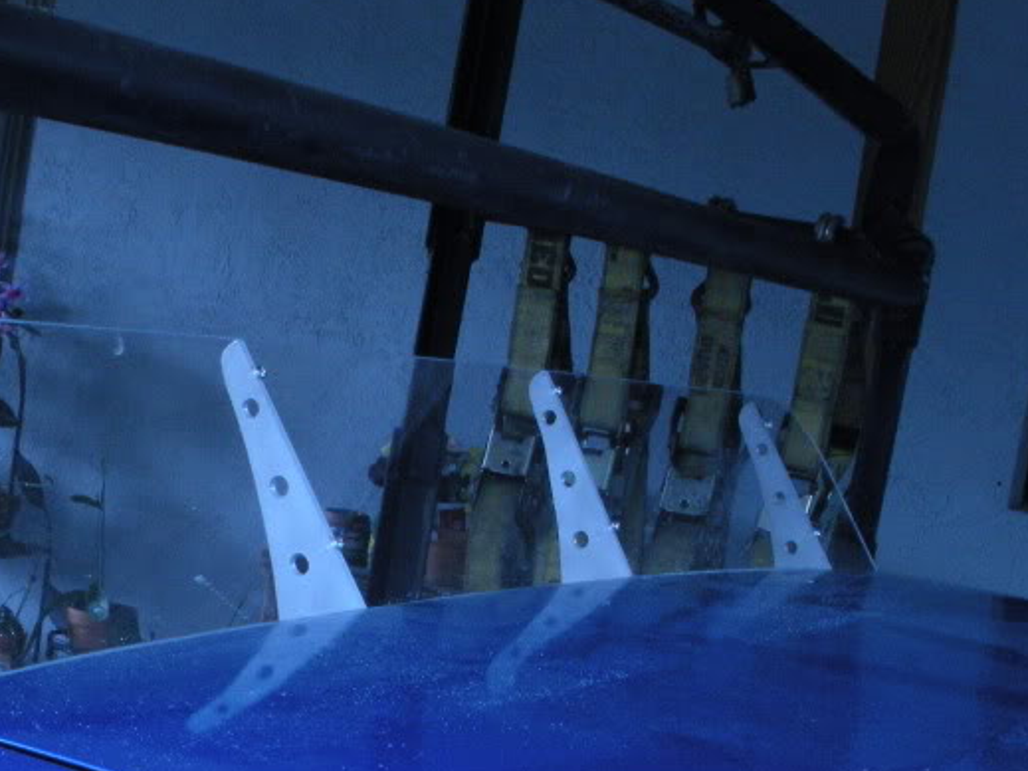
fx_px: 2108
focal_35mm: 71
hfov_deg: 27.0
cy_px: 638
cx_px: 248
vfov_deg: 20.4
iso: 230
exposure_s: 1/60
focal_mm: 6.3
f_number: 3.5
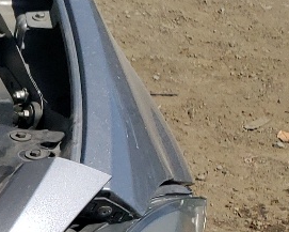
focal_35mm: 150
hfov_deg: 10.4
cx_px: -483
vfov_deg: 10.0
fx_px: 1283
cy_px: 327
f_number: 1.5
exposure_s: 1/5000
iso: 50
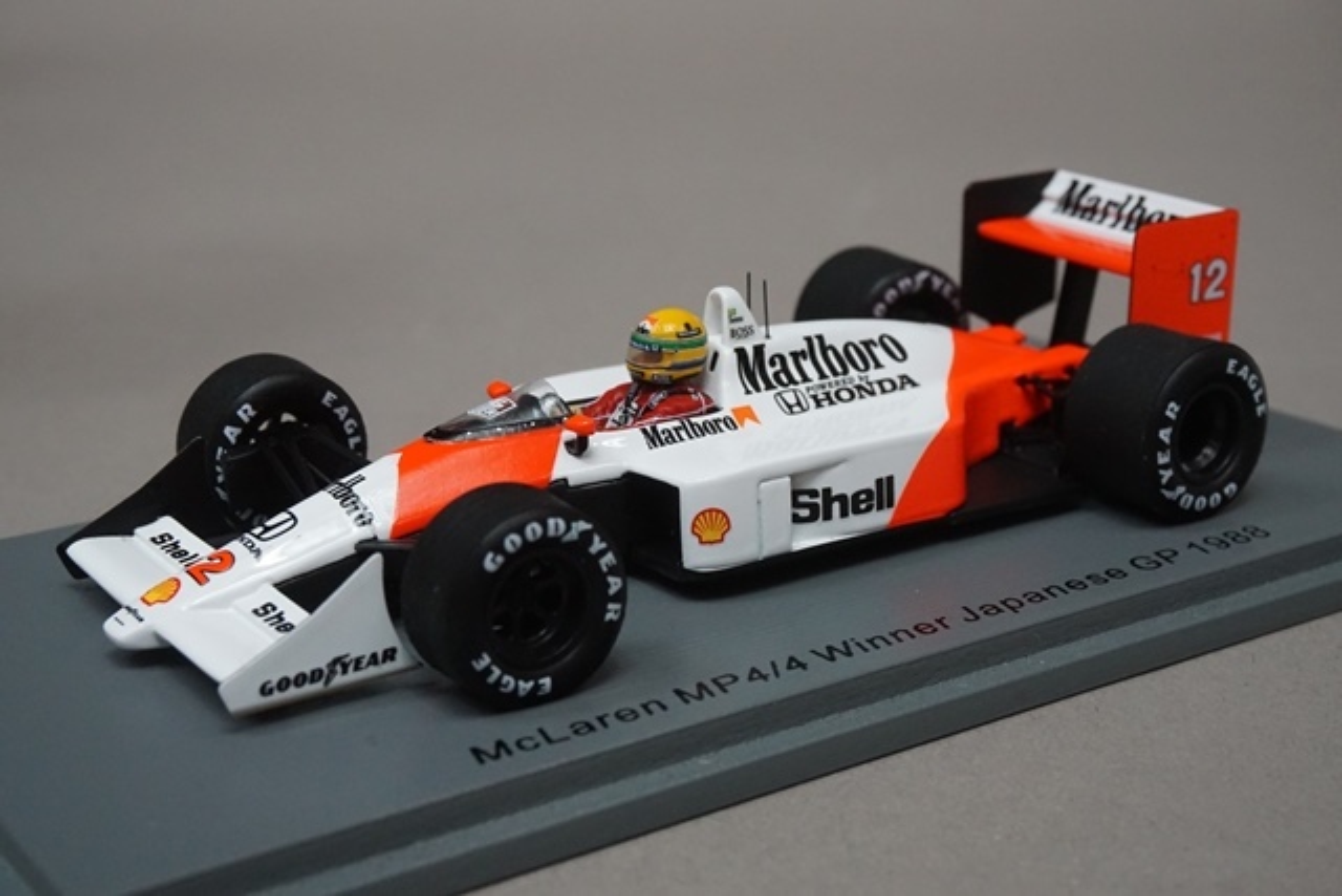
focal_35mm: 56
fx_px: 2069
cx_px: 671
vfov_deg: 24.4
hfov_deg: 35.9
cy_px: 448
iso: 3200
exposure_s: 1/40
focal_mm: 37
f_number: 13
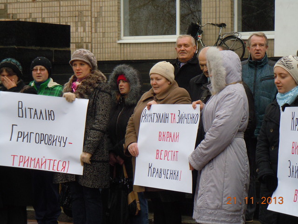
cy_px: 112
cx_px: 149
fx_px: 999
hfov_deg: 17.0
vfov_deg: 12.8
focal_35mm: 116
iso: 400
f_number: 4.6
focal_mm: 20.9
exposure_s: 1/125
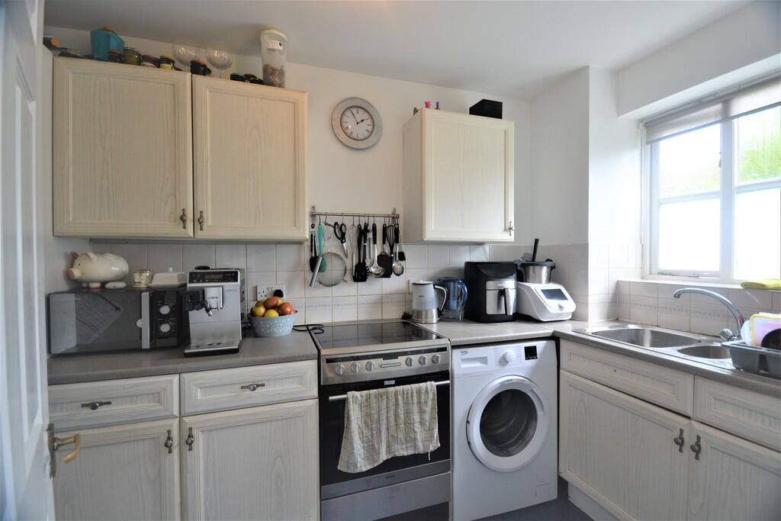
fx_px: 325
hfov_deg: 100.4
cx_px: 390
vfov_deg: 77.3
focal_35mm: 15
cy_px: 260
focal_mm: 10
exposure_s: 1/100
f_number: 5
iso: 400
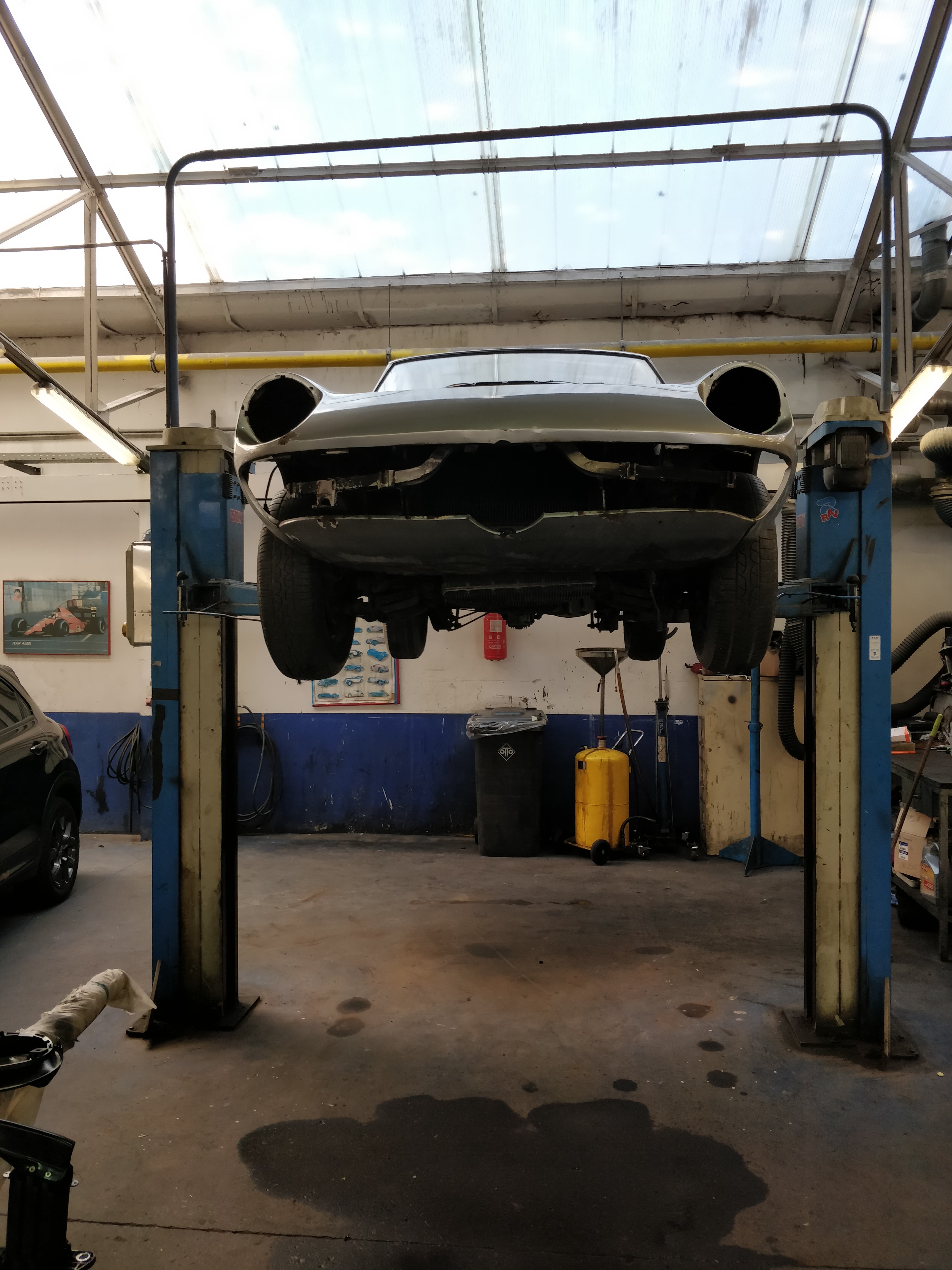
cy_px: 635
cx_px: 476
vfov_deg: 71.6
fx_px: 880
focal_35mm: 24
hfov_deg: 56.8
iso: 320
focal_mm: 4.1
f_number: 1.7
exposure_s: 1/50
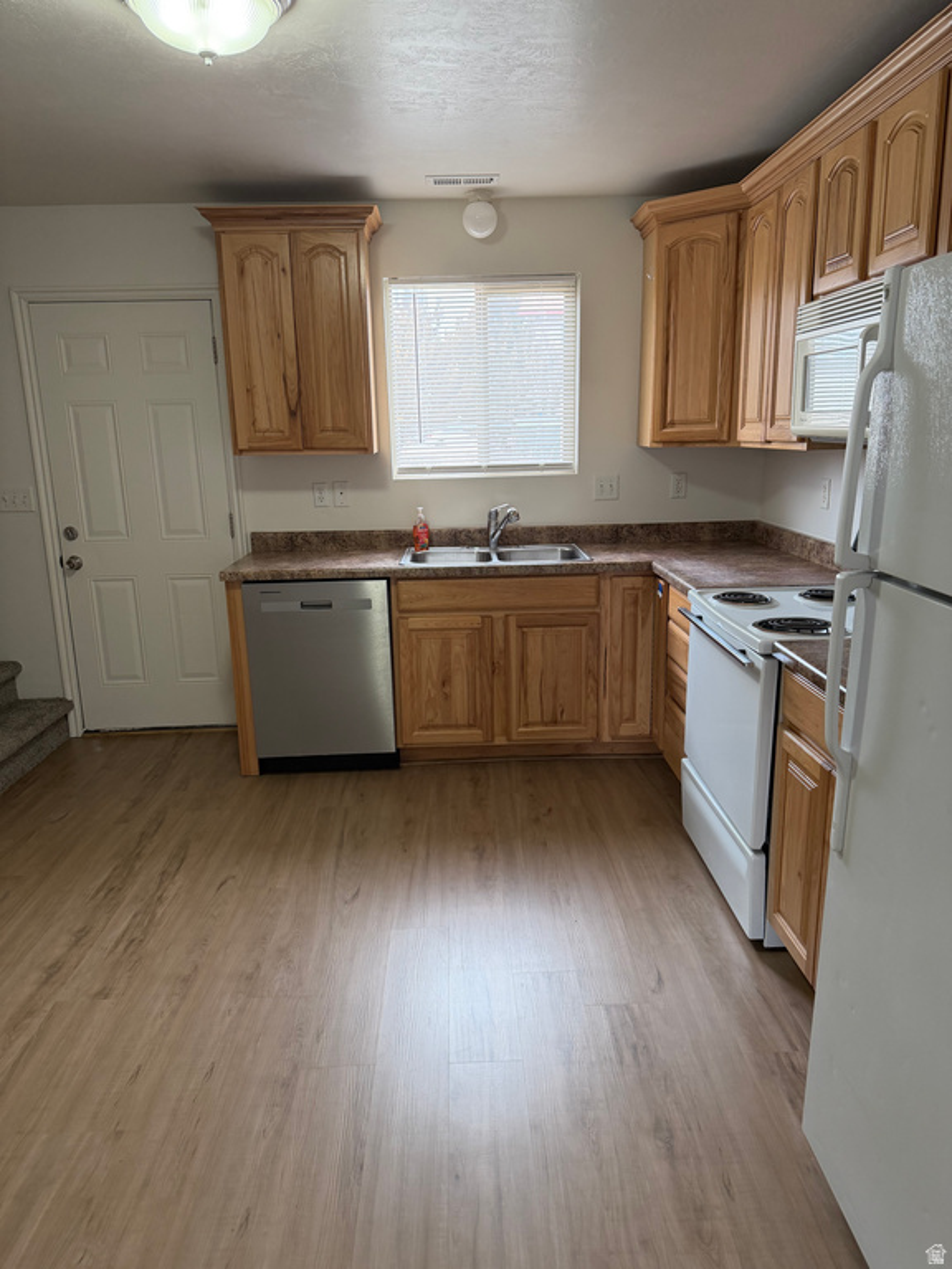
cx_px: 476
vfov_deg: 71.6
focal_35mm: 24
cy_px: 634
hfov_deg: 56.8
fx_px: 880
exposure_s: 1/130
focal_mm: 6.76
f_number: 1.78
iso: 200
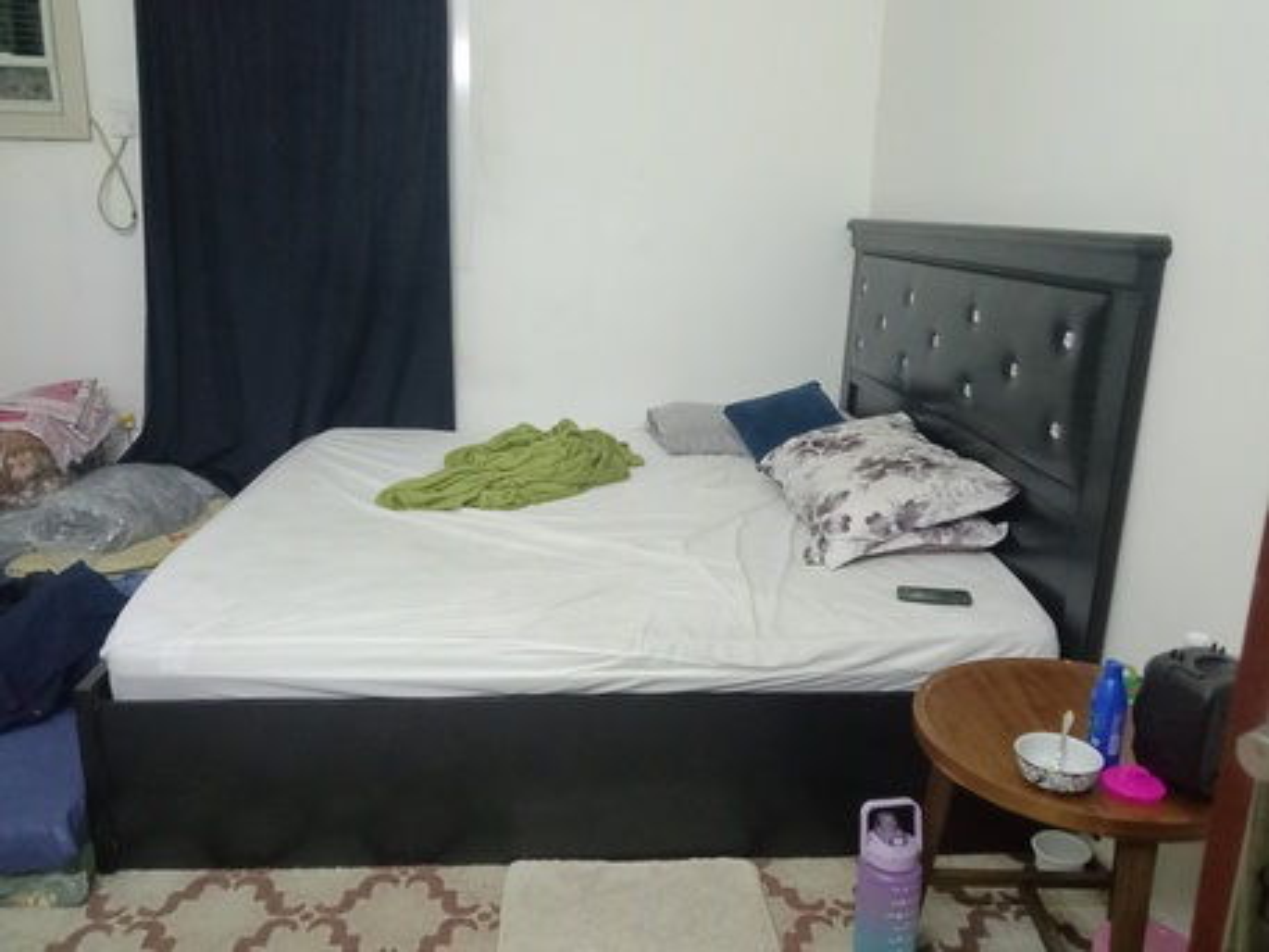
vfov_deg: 53.1
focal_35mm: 26
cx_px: 634
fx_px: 953
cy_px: 476
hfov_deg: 67.3
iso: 1684
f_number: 2.2
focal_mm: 3.65
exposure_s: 1/24
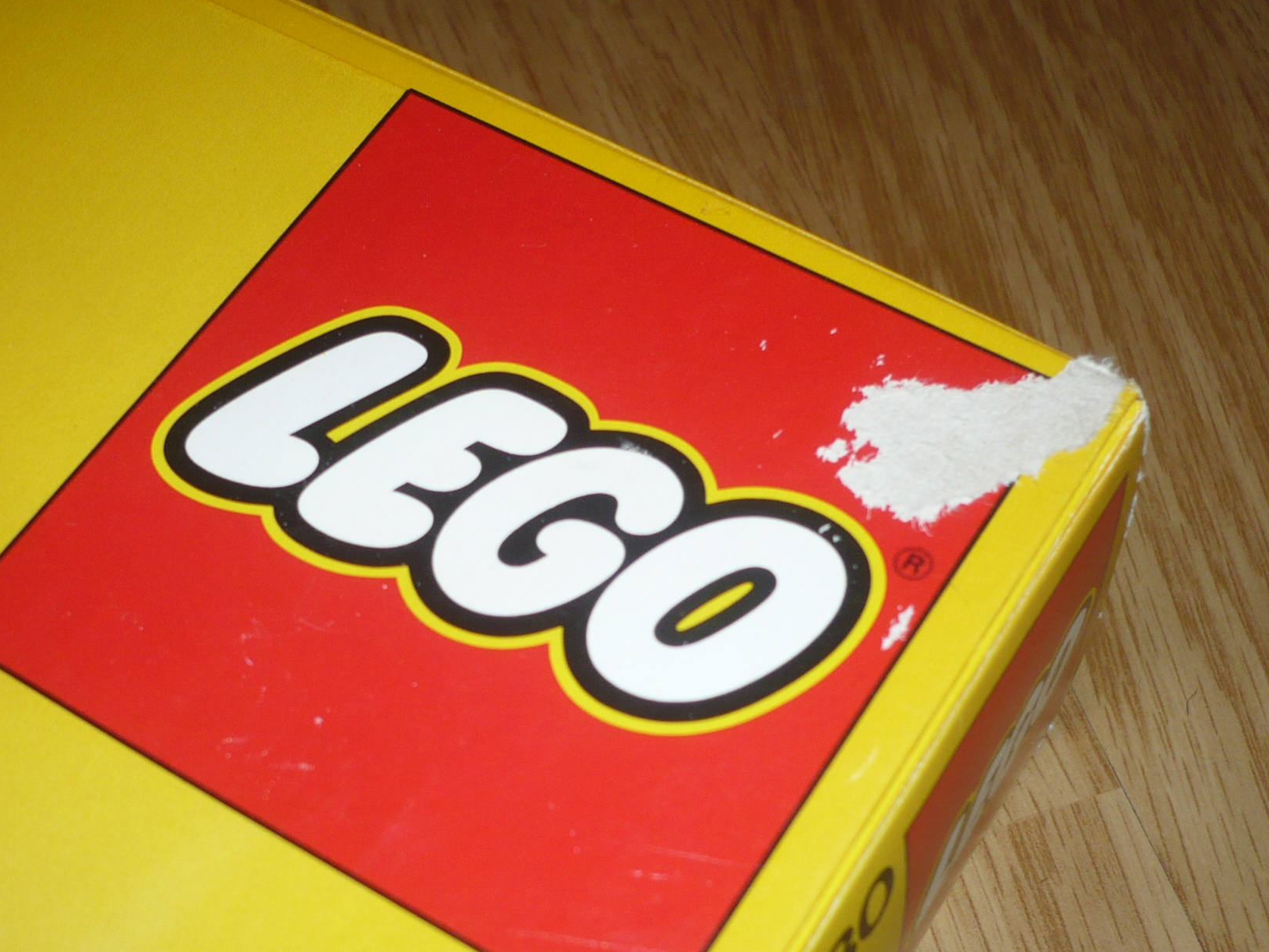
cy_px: 626
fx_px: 2016
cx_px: 519
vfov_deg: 26.4
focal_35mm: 55
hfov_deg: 34.8
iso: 100
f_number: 2.8
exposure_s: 1/30
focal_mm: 5.8
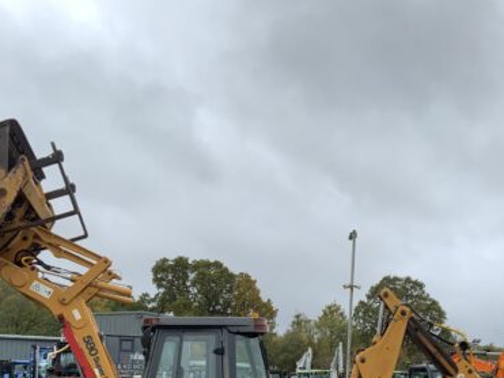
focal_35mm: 50
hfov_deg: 38.1
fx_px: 728
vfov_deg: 28.2
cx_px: 284
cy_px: 322
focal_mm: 3
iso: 32
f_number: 1.8
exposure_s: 1/122
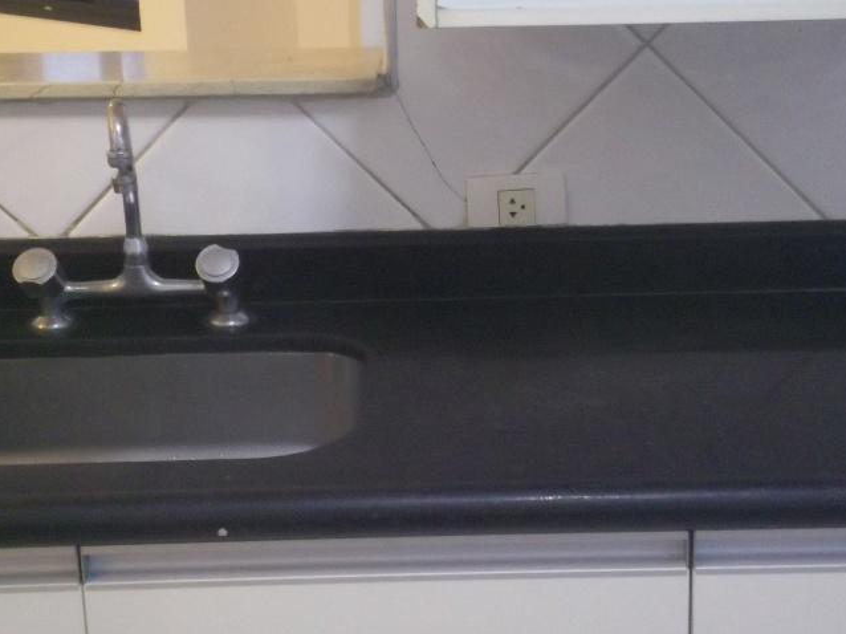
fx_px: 1490
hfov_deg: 31.7
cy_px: 191
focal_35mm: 61
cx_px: 463
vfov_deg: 23.9
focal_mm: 6.3
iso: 320
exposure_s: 1/8
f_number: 4.5
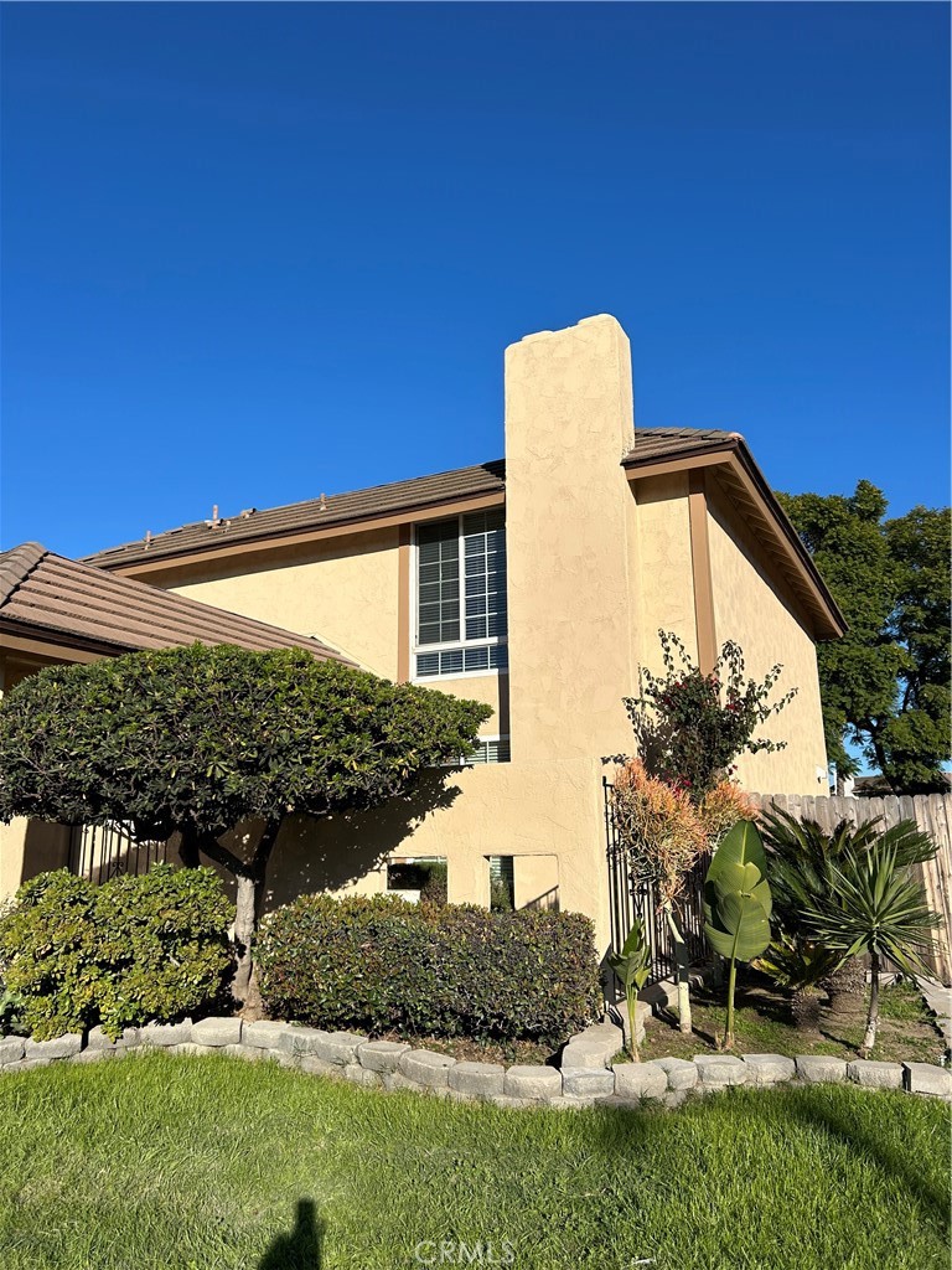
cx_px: 476
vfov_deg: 67.3
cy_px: 635
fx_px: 953
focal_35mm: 26
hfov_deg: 53.1
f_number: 1.5
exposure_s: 1/5319
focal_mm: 5.7
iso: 50
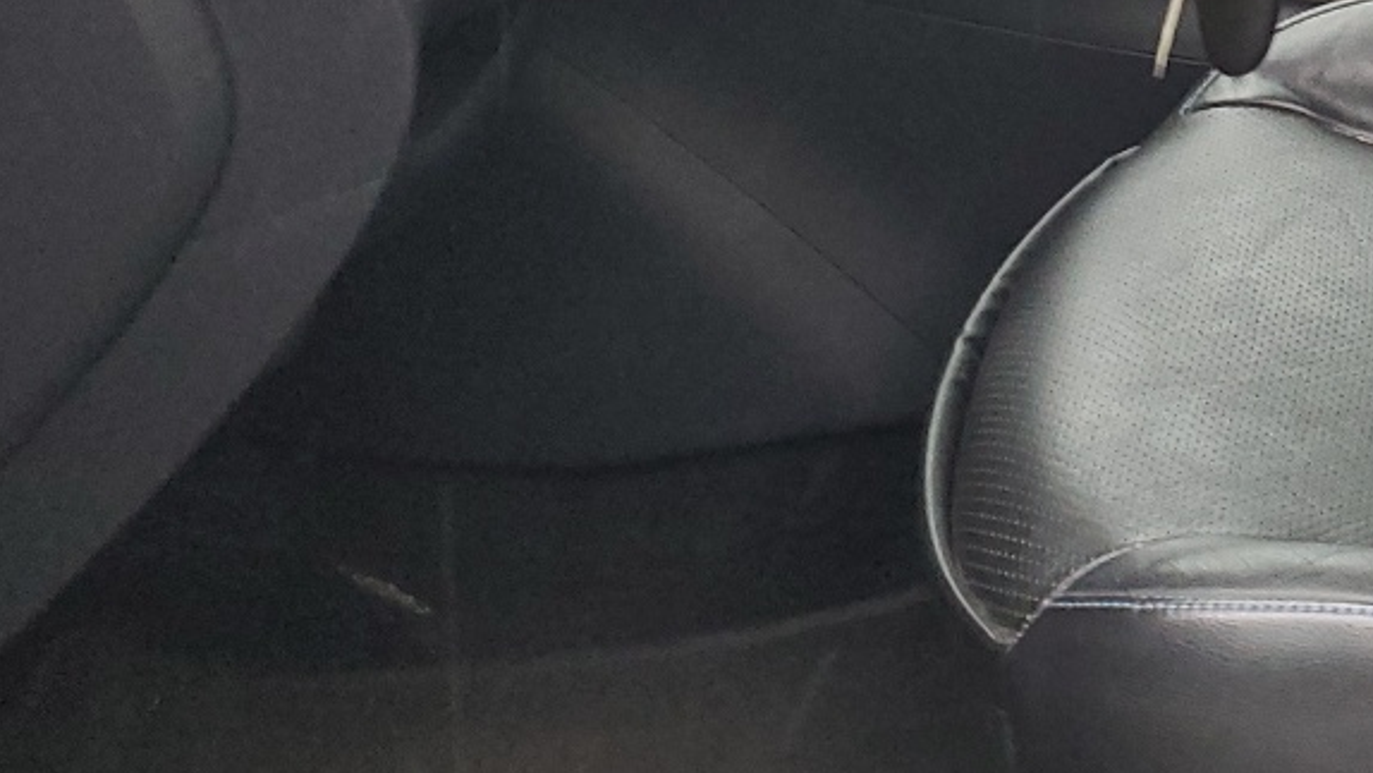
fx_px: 2876
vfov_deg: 14.7
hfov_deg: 24.2
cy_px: -179
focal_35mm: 79
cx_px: 1674
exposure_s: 1/60.2
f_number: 1.5
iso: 137
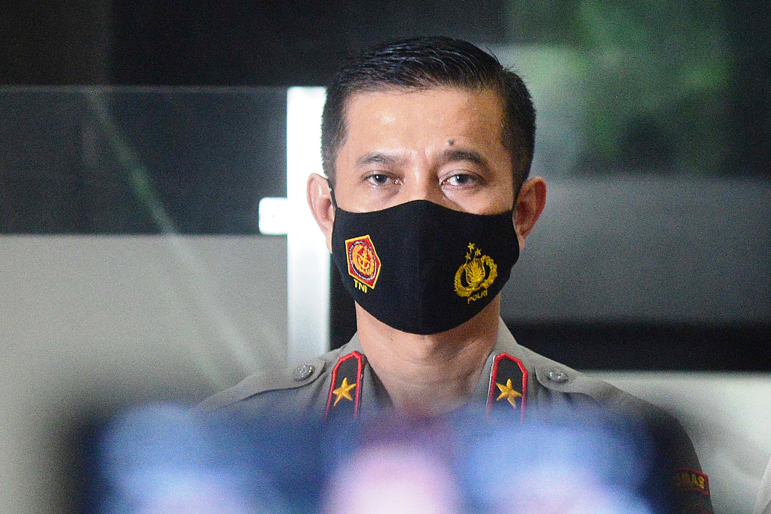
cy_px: 257
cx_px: 386
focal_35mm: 80
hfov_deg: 25.4
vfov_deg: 17.1
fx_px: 1713
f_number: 5
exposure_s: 1/125
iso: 3200
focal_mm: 80
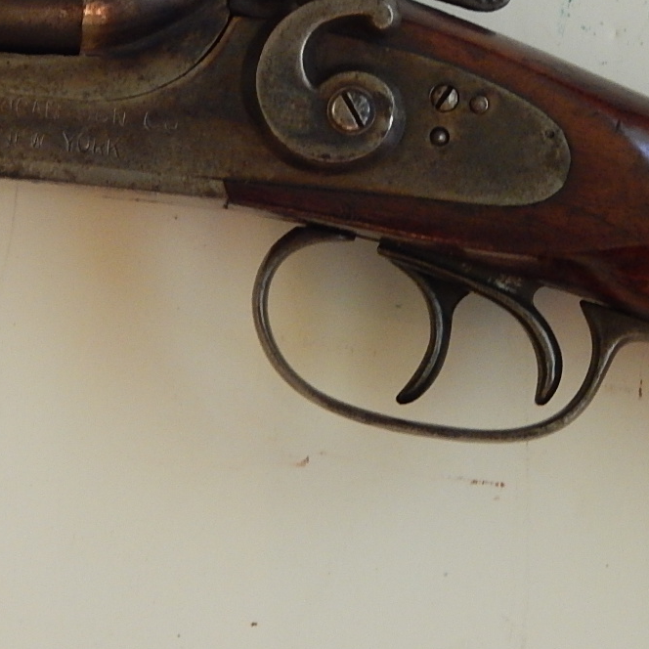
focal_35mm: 181
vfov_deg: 9.7
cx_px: 179
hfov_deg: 9.6
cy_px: 199
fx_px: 3839
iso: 400
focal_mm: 15.3
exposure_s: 1/20
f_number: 4.3
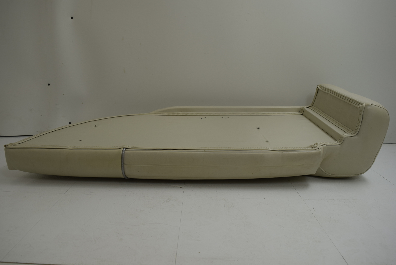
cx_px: 198
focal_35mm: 32
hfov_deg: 59.5
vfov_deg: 41.8
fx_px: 347
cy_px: 132
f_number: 6.3
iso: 200
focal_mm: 21
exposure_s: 1/200
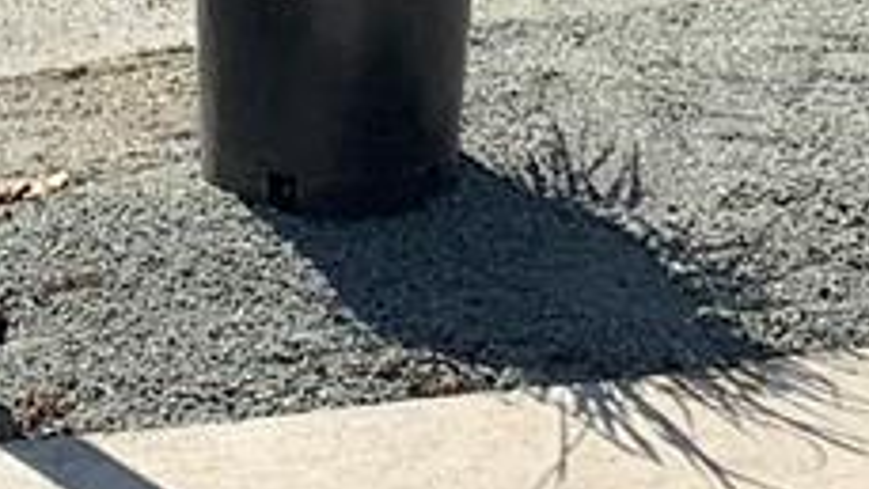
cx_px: 281
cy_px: -1471
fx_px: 4564
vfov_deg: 5.4
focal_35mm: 198
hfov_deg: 10.9
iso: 25
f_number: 1.8
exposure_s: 1/1718
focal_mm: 4.25
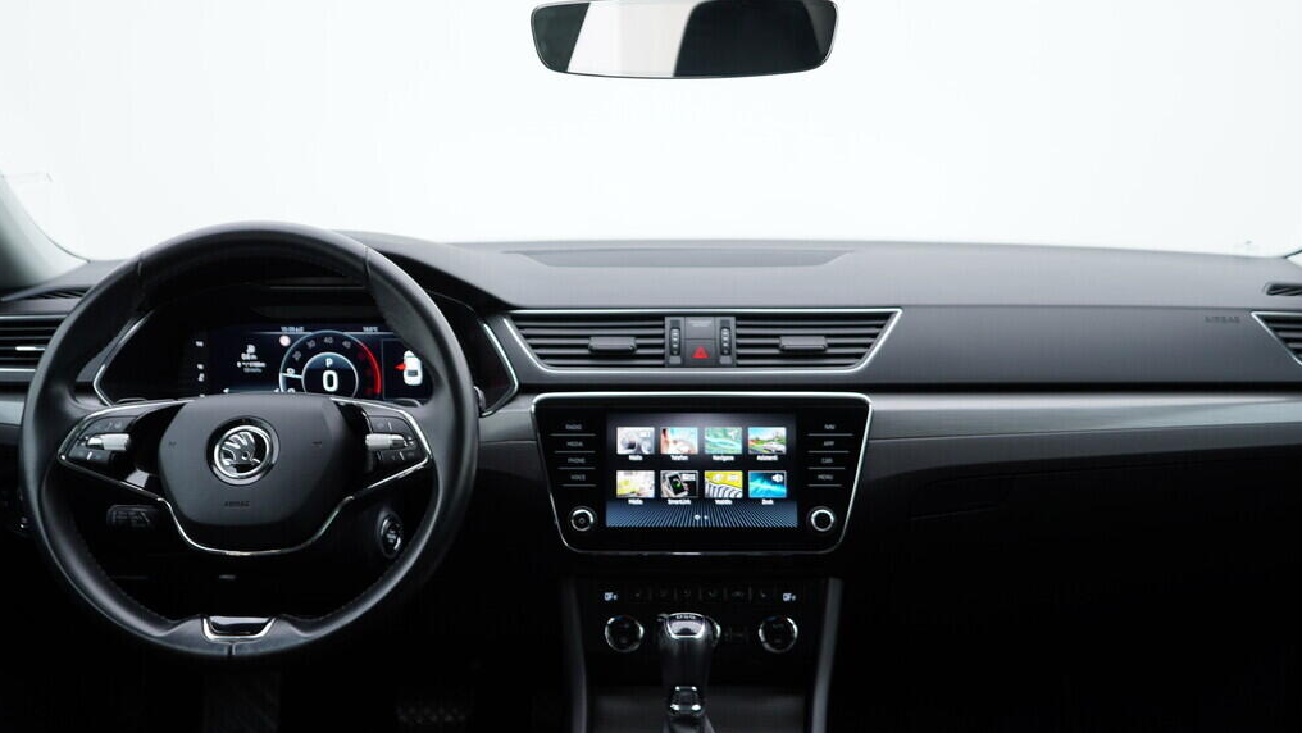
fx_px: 1312
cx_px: 650
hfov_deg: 52.8
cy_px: 436
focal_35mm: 38
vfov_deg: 31.1
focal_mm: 24
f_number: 3.2
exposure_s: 1/50
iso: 125
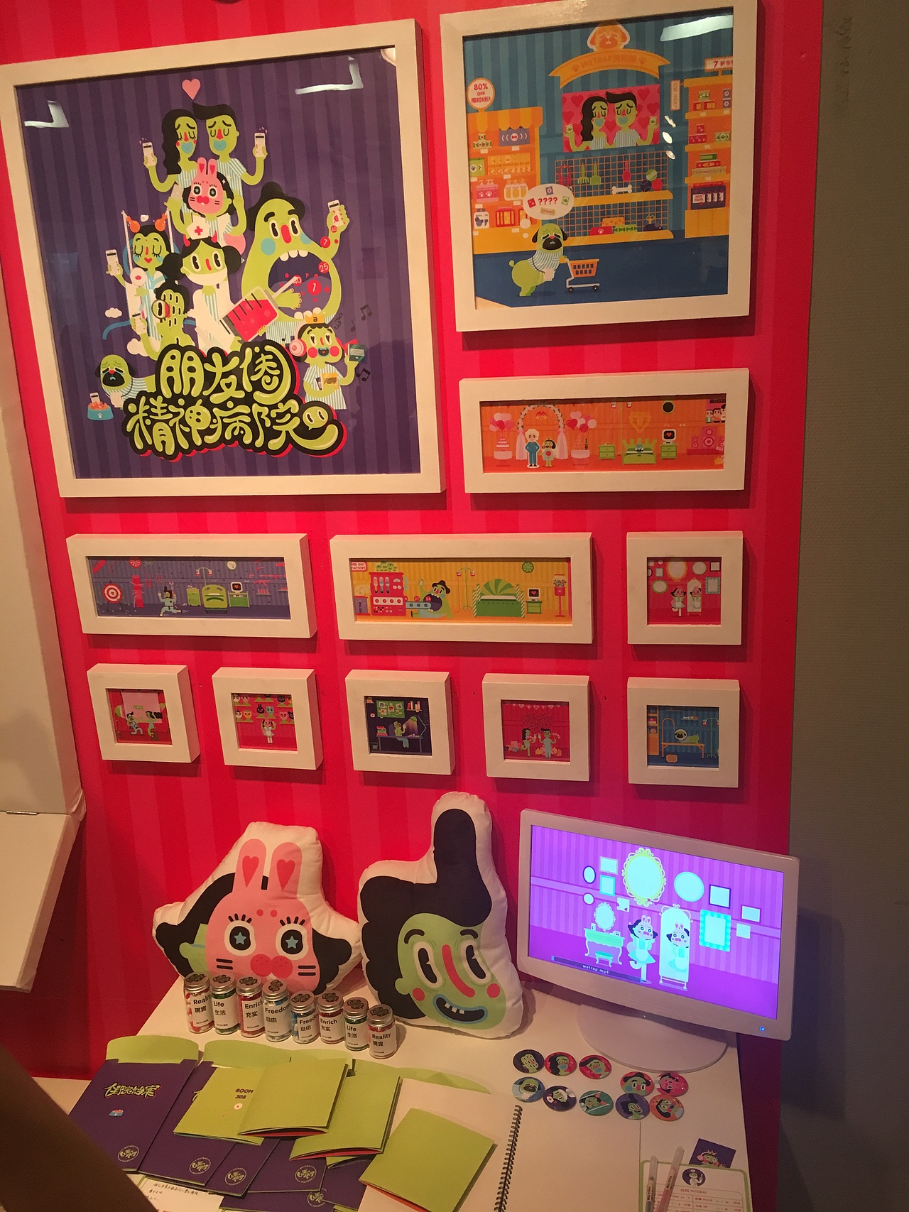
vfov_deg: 61.7
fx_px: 1015
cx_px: 454
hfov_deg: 48.2
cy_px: 606
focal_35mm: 29
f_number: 2.2
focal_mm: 4.15
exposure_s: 1/33
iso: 100
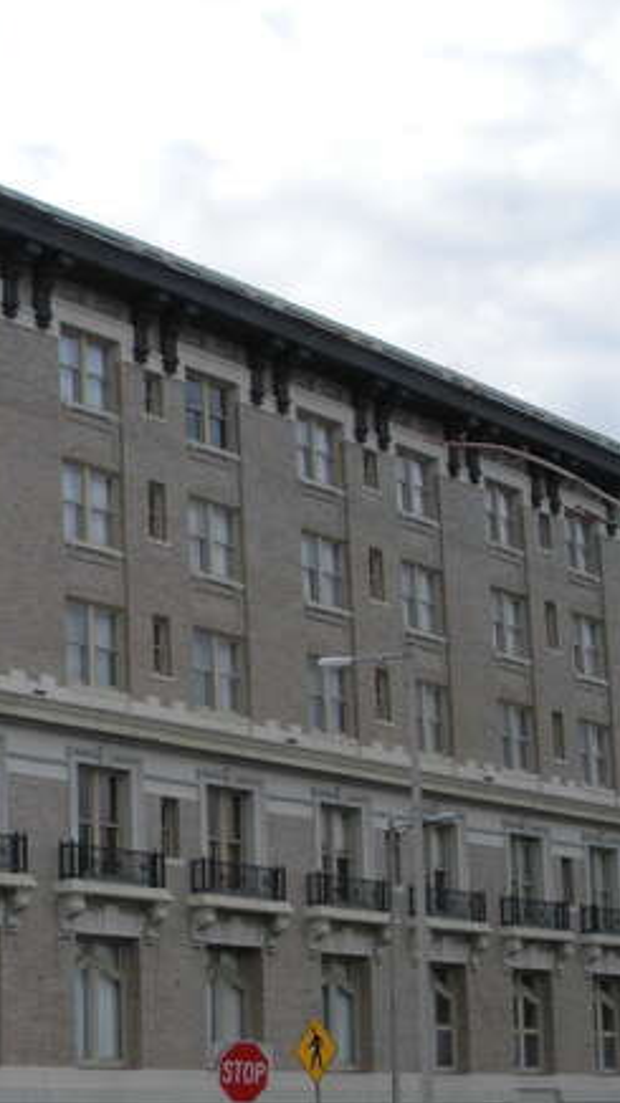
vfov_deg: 29.2
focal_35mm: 72
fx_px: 2106
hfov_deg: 16.1
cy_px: 716
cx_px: -104
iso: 64
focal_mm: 6.3
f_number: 3.5
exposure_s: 1/174
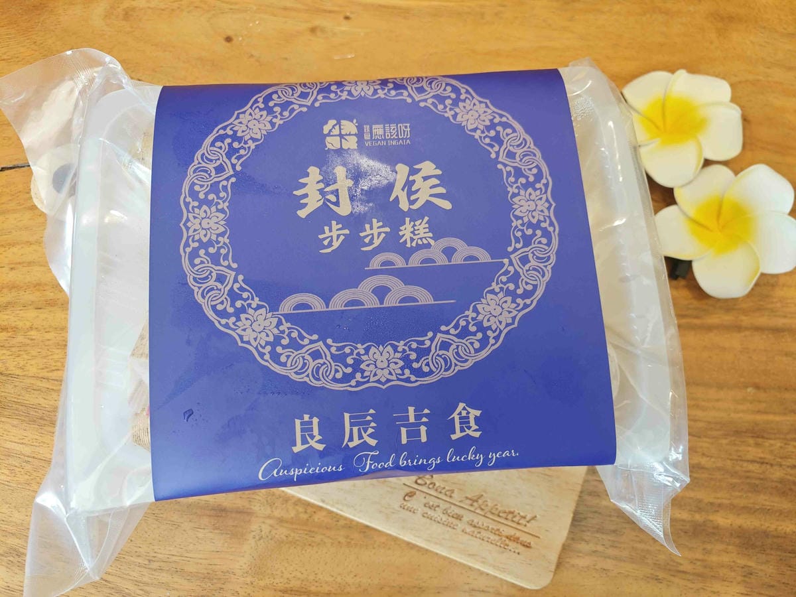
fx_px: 529
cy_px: 298
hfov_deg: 73.9
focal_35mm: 23
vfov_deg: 58.9
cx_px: 398
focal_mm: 8.72
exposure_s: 1/60
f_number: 2.8
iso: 400
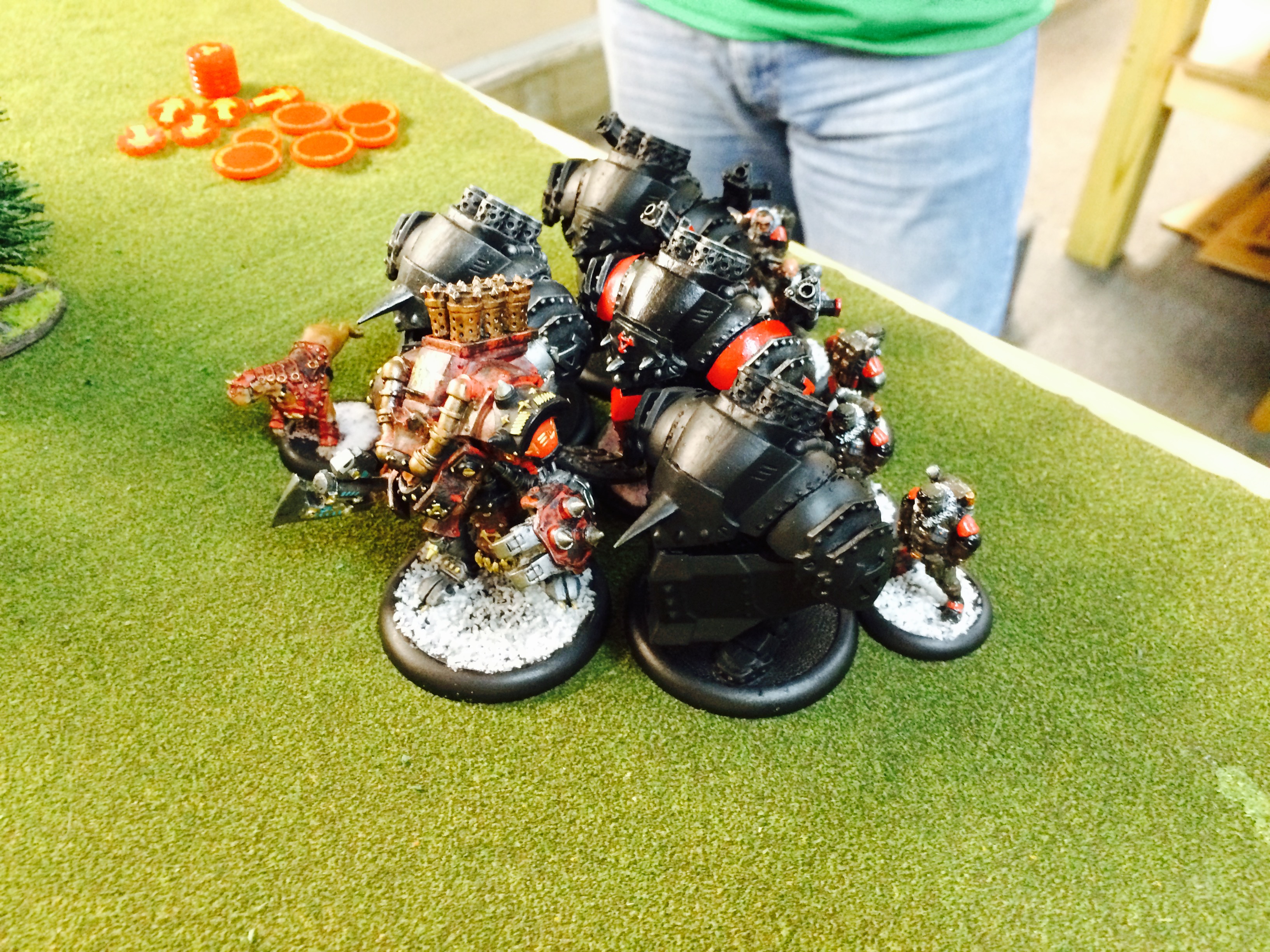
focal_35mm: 29
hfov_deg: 61.7
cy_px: 476
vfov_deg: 48.2
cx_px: 635
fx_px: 1064
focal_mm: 4.15
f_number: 2.2
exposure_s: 1/15
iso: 320
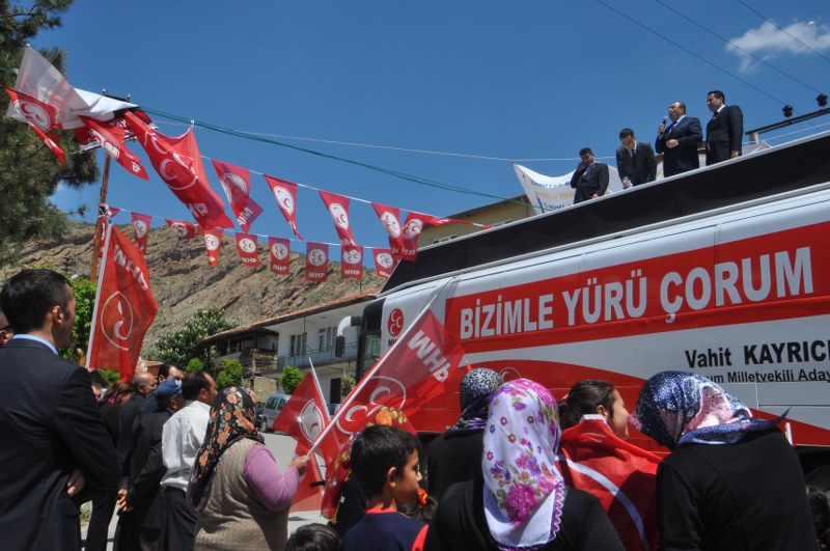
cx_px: 415
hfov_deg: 57.3
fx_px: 760
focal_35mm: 33
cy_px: 276
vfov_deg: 39.9
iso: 200
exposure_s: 1/400
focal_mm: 22
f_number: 10
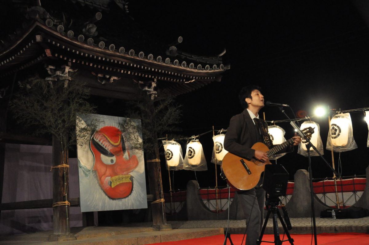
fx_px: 491
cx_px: 184
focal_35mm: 48
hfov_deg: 41.2
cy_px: 122
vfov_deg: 28.0
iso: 3200
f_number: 4
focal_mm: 32
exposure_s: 1/60
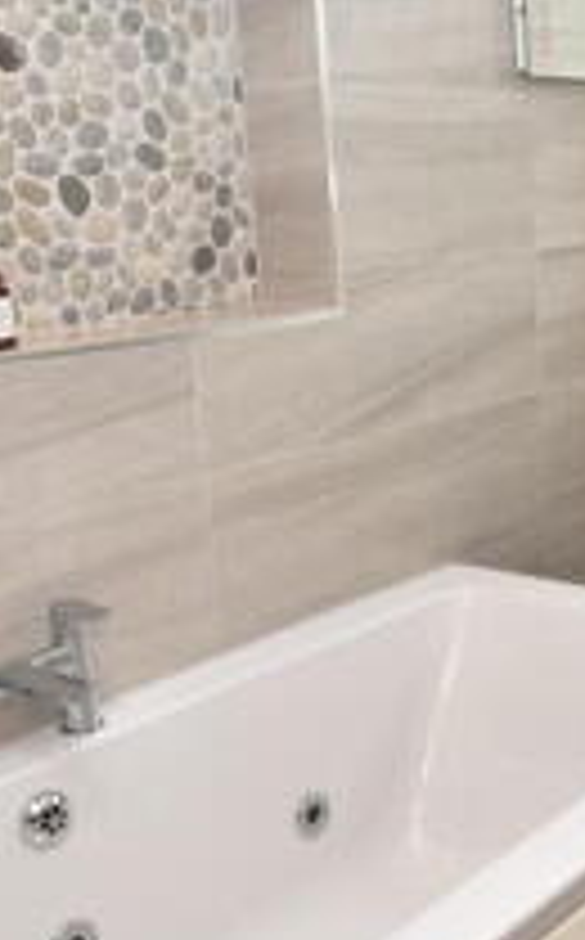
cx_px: 605
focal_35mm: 48
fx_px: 1229
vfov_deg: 41.9
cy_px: 510
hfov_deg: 25.3
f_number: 9
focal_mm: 10
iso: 400
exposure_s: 1/125
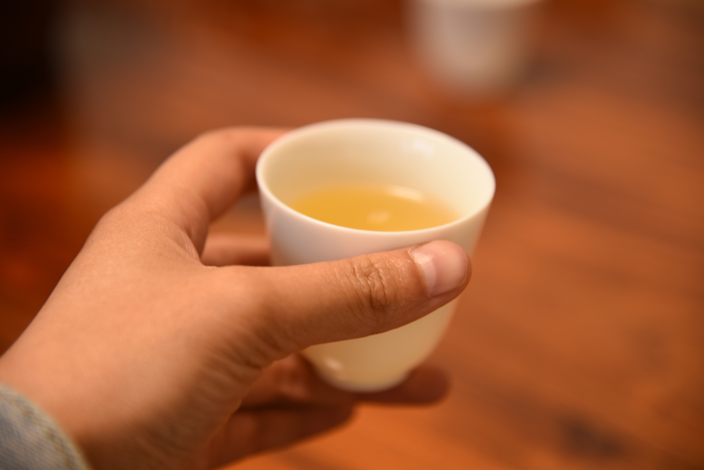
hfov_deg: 17.1
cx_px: 352
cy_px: 235
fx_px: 2347
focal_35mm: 120
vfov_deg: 11.4
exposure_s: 1/30
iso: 250
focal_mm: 120
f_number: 4
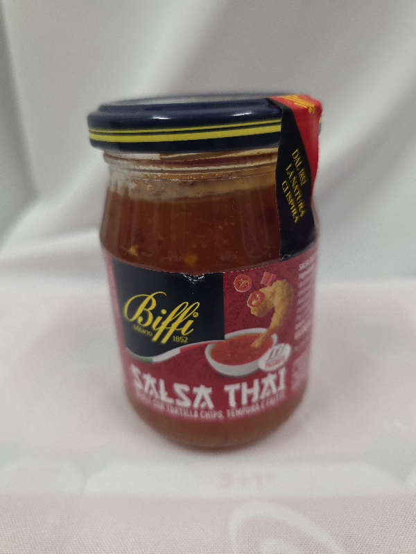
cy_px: 277
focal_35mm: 23
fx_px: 369
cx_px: 208
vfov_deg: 73.9
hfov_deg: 58.9
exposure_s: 1/101
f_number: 1.7
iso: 400
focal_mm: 6.3
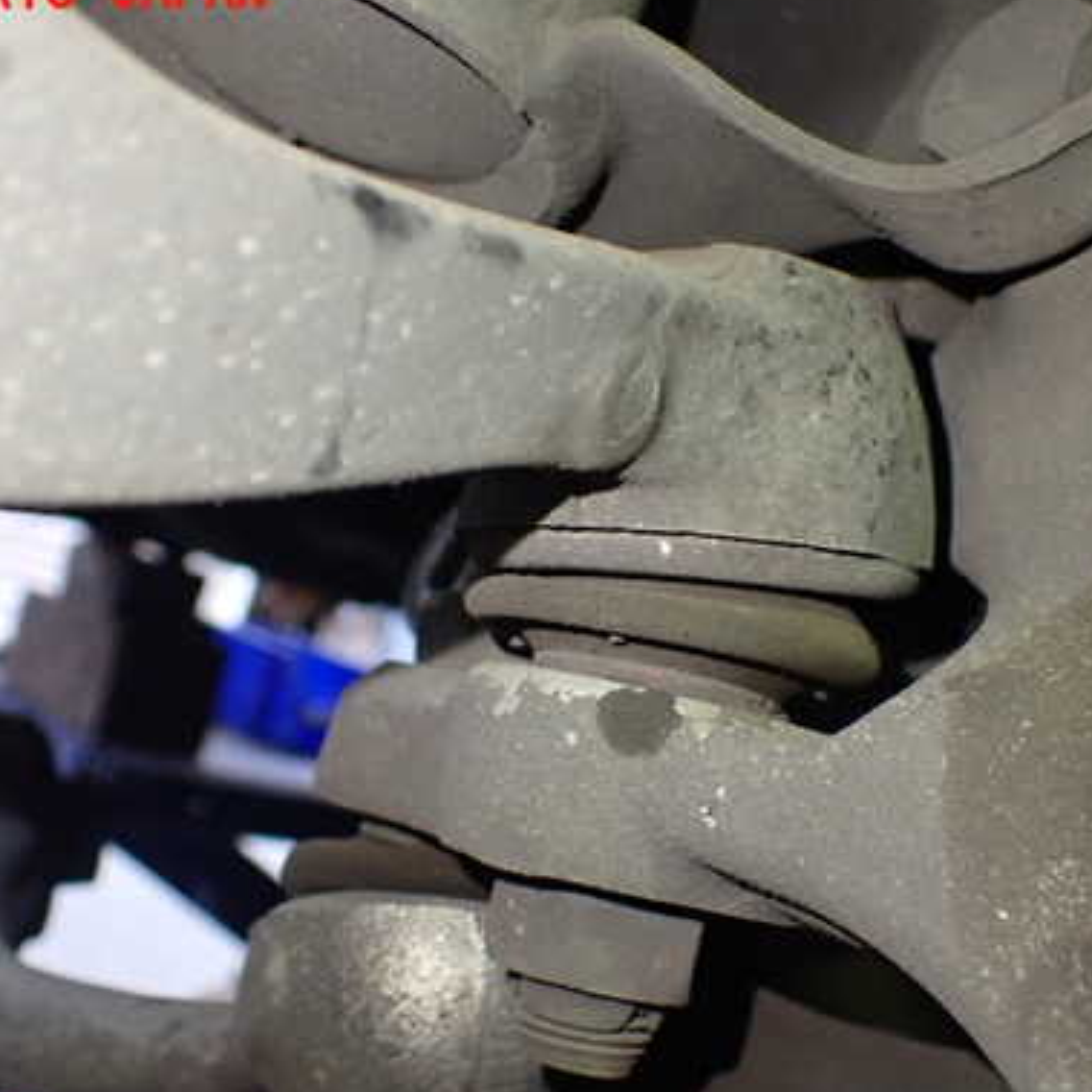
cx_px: 608
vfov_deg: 40.0
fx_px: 1499
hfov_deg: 40.0
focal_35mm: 42
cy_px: 602
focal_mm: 5.4
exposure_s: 1/100
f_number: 2.3
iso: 800
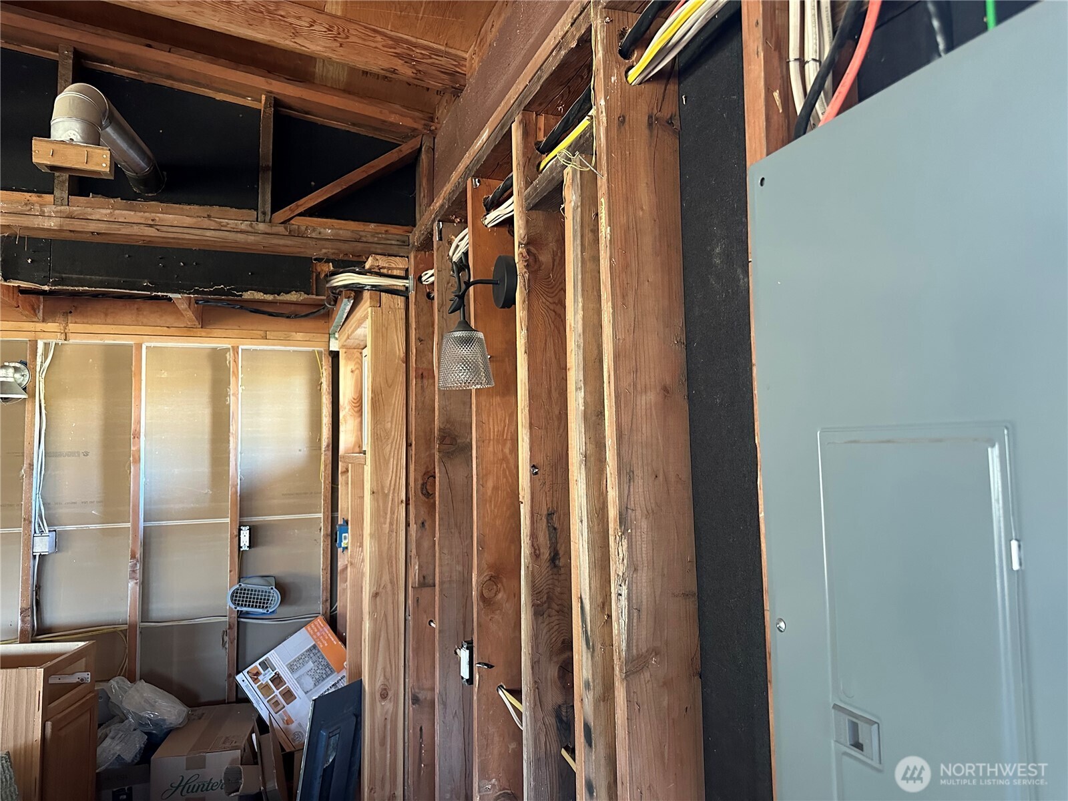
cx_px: 534
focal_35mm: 24
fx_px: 740
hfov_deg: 71.6
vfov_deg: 56.8
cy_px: 400
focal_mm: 6.86
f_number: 1.78
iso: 640
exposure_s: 1/60
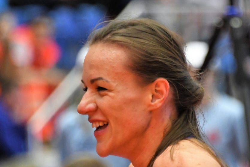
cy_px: 130
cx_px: 178
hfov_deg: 2.8
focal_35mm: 727
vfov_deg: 1.9
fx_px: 5047
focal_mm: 300
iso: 3200
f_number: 5.6
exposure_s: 1/200
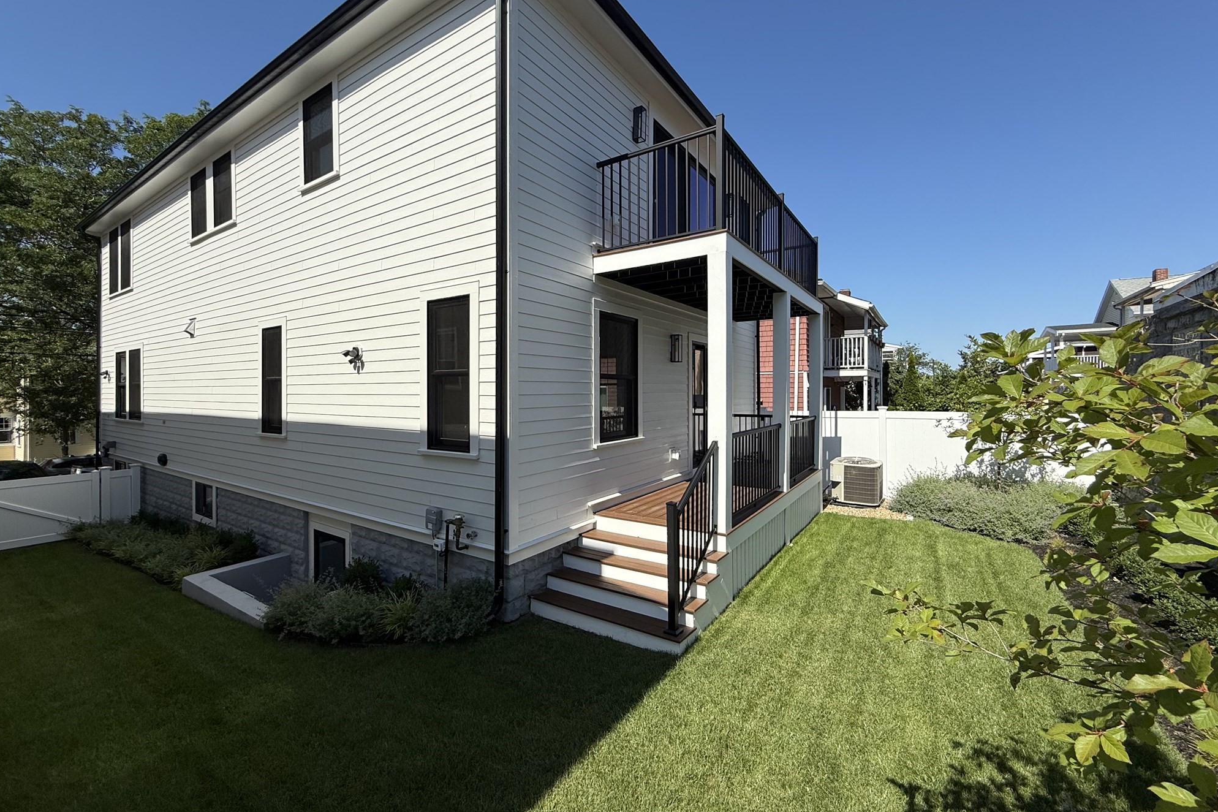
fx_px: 507
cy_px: 392
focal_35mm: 15
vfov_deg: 77.3
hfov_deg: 100.4
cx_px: 602
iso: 50
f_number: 2.2
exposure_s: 1/2976
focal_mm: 2.22
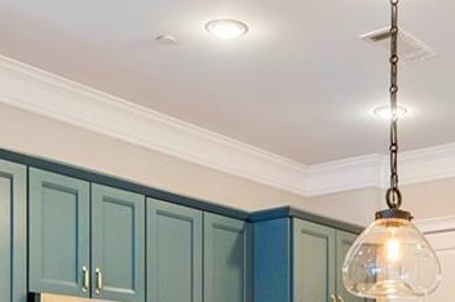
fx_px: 808
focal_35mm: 64
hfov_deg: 31.1
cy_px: 407
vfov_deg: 19.4
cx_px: 313
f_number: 8
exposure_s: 1/60
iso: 2500
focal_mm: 22
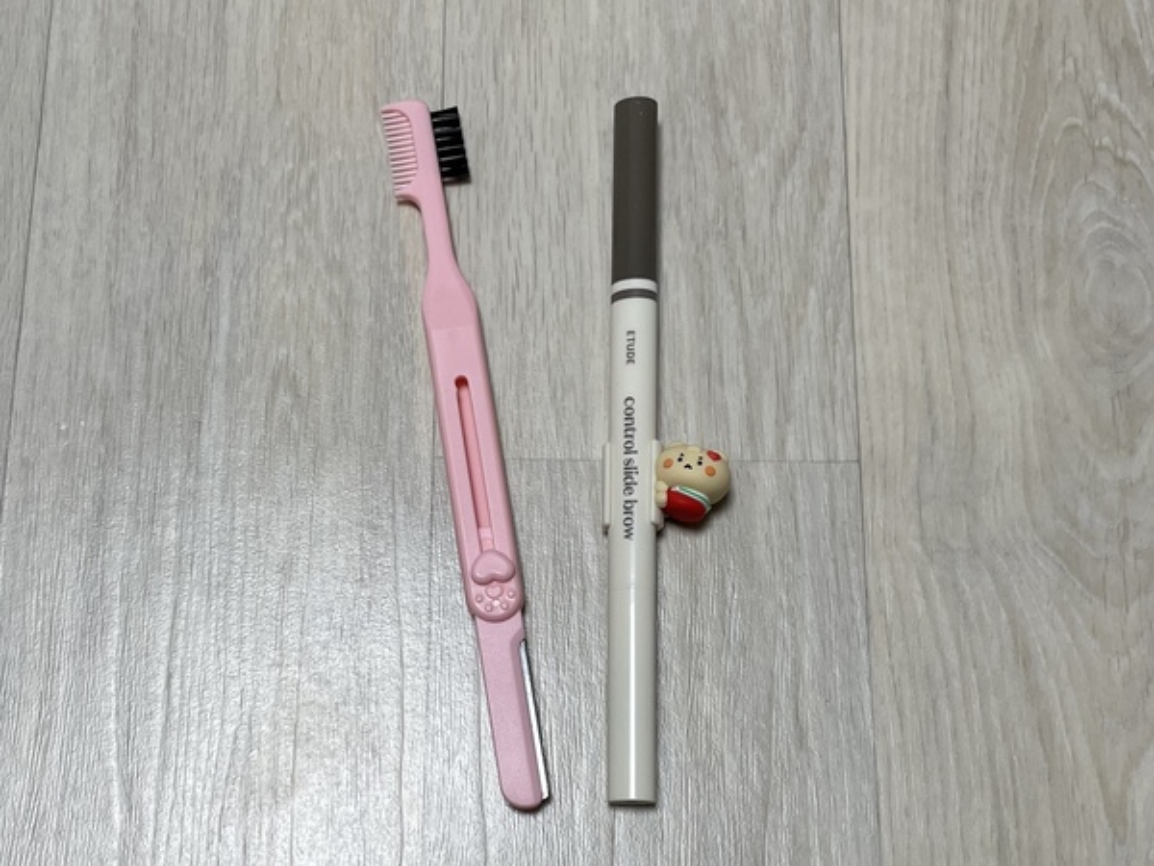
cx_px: 577
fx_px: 867
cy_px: 433
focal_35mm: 26
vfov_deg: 53.1
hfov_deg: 67.3
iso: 80
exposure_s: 1/120
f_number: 1.6
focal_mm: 4.2
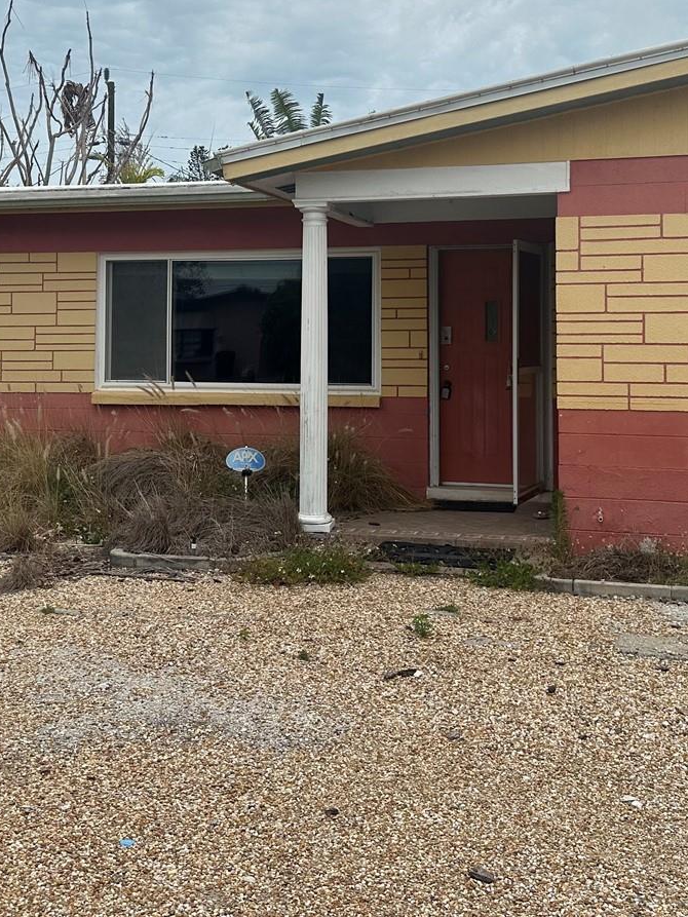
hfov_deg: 33.6
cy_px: 302
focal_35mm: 43
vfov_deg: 43.2
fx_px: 1139
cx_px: 349
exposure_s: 1/5263
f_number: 1.78
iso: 80
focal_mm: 6.86
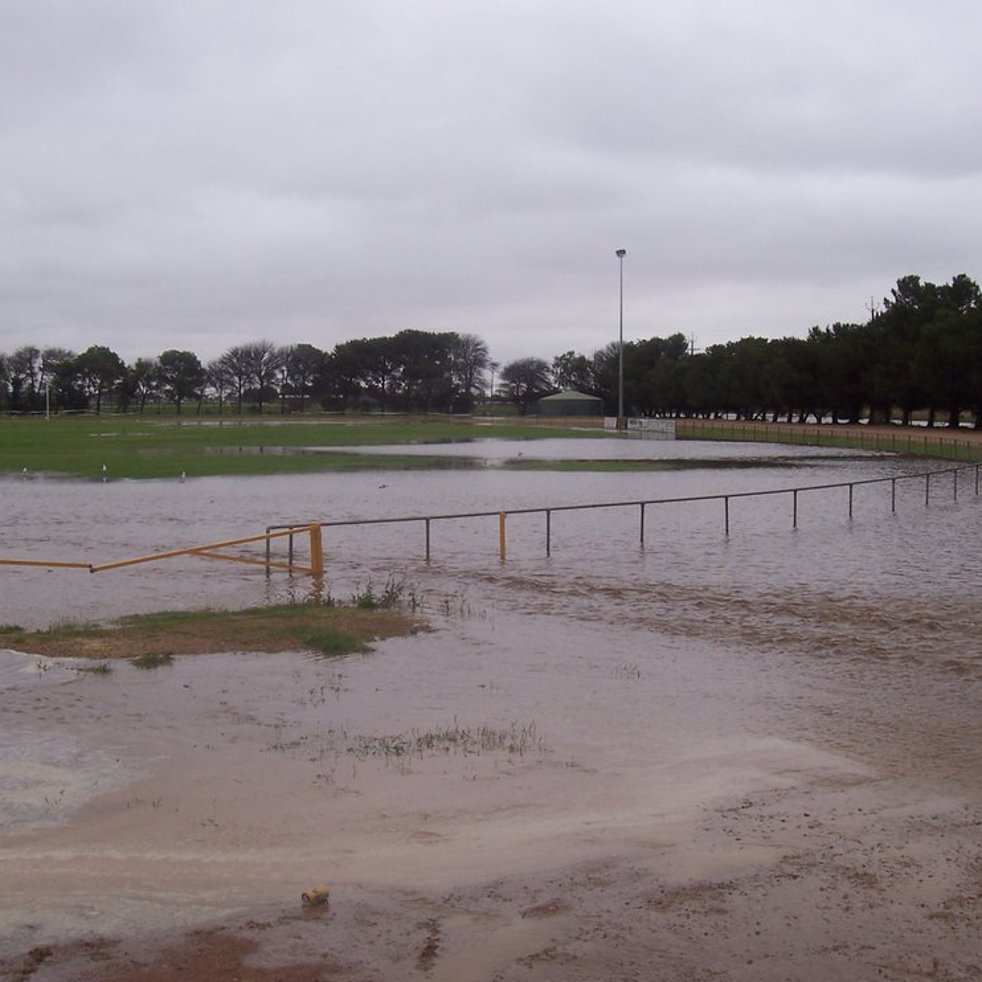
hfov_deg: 34.0
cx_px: 413
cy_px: 494
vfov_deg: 34.0
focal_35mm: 50
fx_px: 1605
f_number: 5.6
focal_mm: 7
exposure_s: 1/250
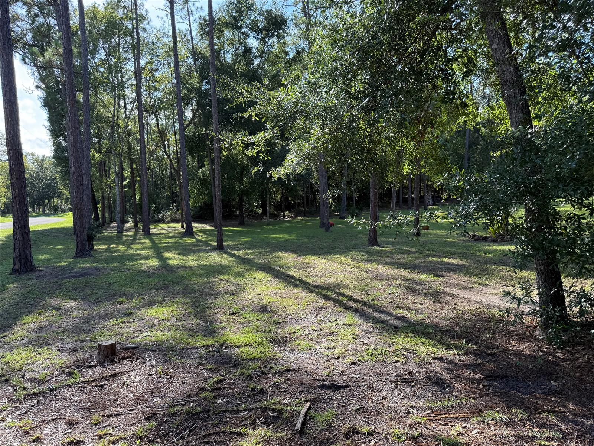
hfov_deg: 71.6
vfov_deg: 56.8
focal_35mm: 24
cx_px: 297
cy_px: 223
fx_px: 412
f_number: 1.78
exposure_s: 1/722
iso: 80
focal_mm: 6.76
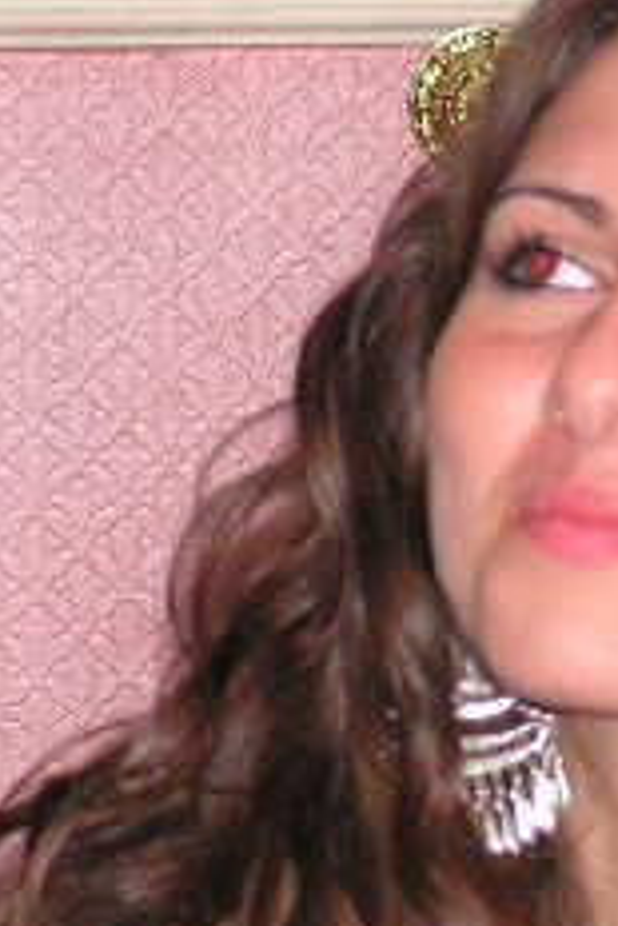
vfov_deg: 5.0
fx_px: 10618
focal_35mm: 413
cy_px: 635
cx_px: 658
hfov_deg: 3.3
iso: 200
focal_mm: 24
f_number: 3.4
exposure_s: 1/160
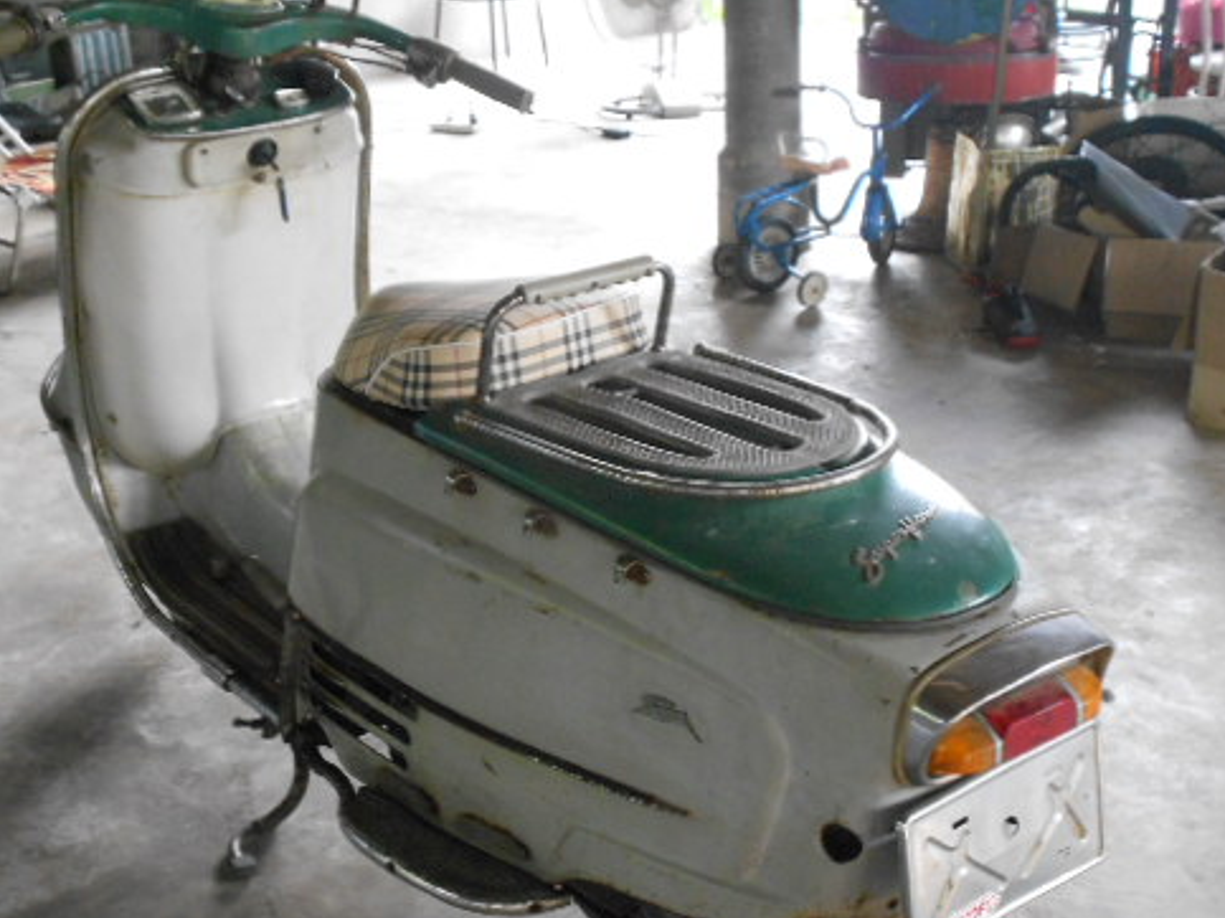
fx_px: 1734
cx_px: 606
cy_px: 601
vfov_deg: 29.5
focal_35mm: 49
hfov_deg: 38.9
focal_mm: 6.9
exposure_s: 1/30
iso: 400
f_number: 3.9
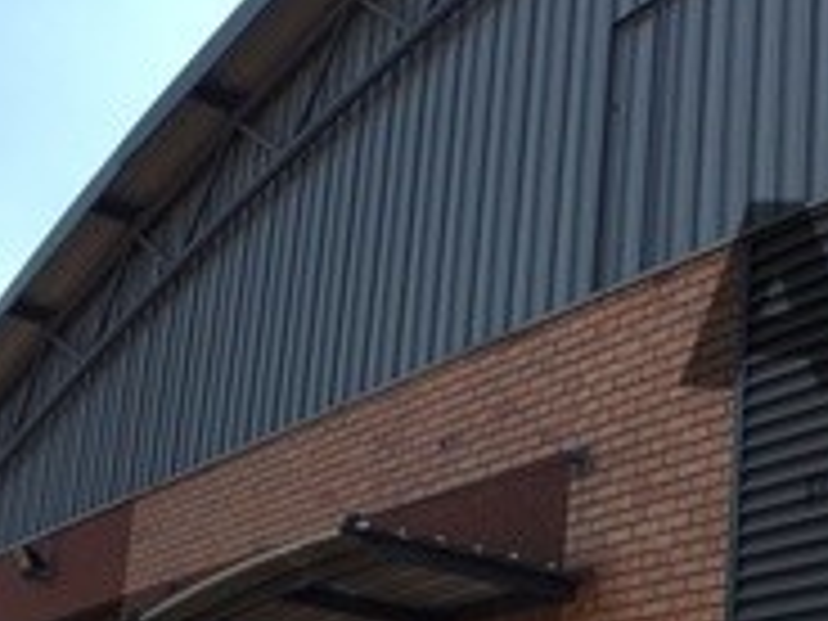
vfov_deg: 18.4
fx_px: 1890
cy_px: 542
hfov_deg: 24.5
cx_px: 580
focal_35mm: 79
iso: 25
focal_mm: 4.15
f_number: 2.2
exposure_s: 1/1166
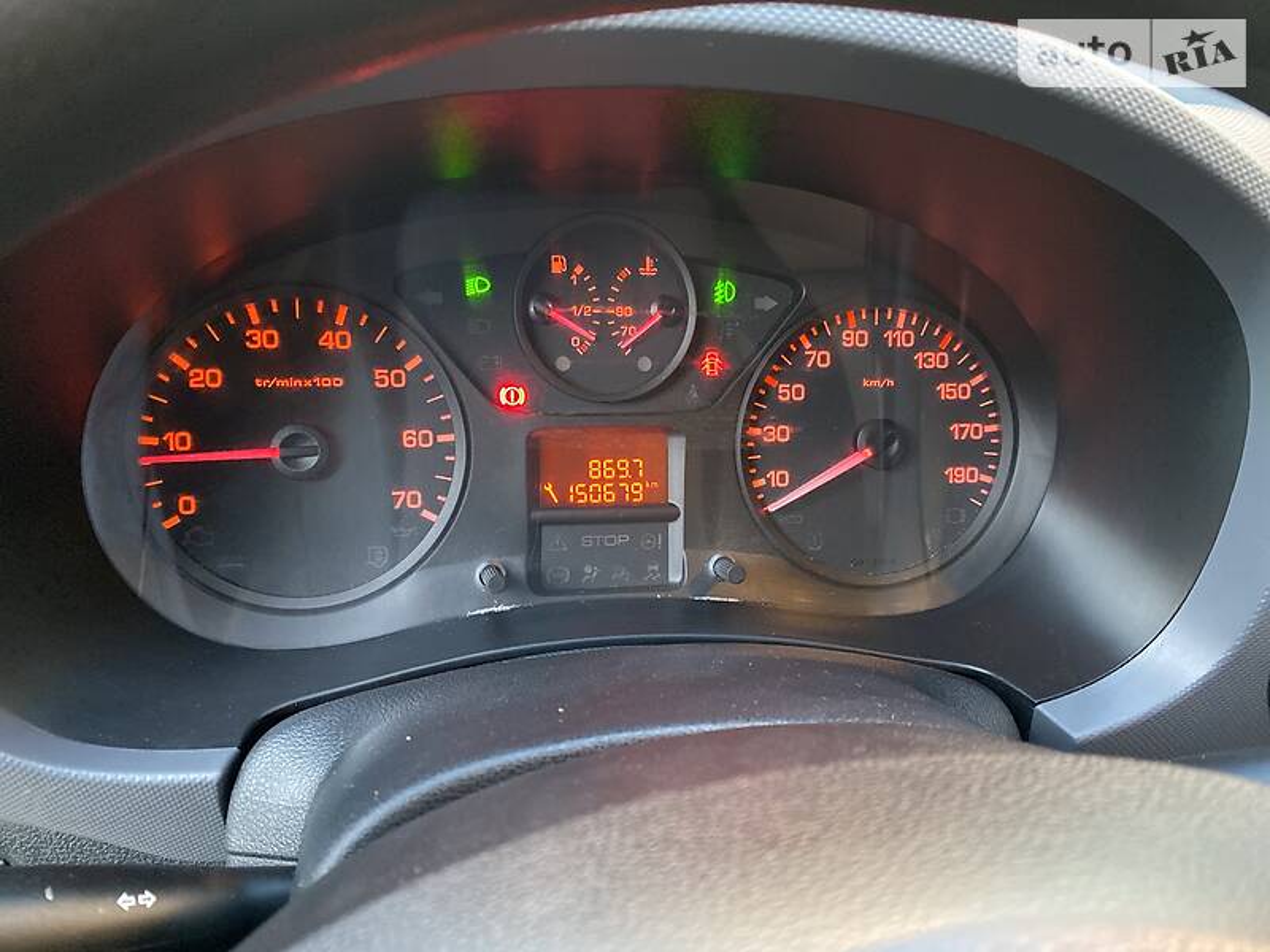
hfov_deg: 67.3
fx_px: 954
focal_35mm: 26
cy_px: 476
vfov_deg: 53.1
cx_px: 635
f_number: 1.8
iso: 640
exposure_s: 1/29
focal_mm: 4.2
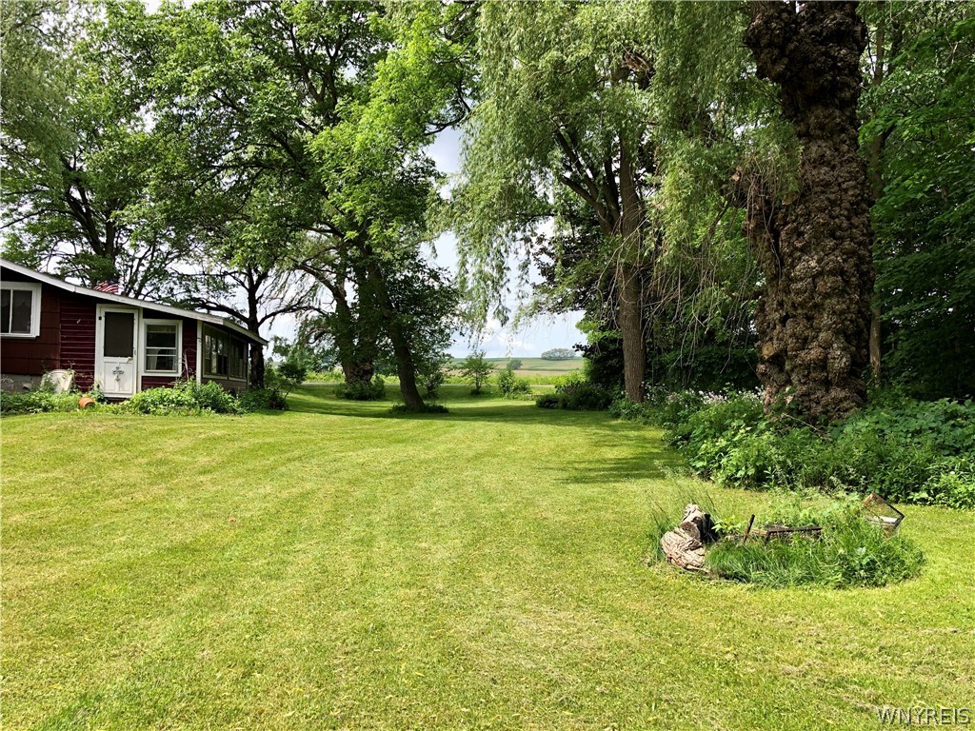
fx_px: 789
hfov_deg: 63.4
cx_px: 488
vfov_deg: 49.7
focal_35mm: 28
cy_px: 366
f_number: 1.8
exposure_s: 1/615
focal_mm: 4
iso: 20
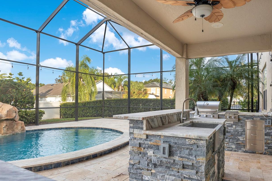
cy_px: 107
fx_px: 159
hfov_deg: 80.7
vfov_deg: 59.1
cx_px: 155
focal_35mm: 21
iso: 100
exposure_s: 1/100
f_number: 4.5
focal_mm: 16
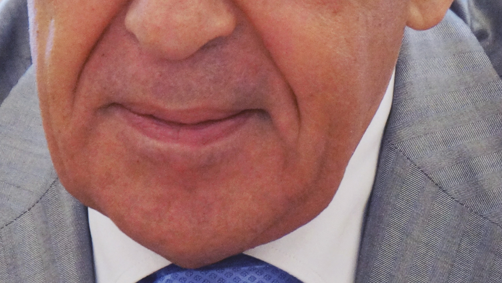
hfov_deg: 2.7
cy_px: -22
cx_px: 209
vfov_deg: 1.5
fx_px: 10763
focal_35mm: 808
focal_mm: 183
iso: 3200
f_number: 6.3
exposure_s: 1/100
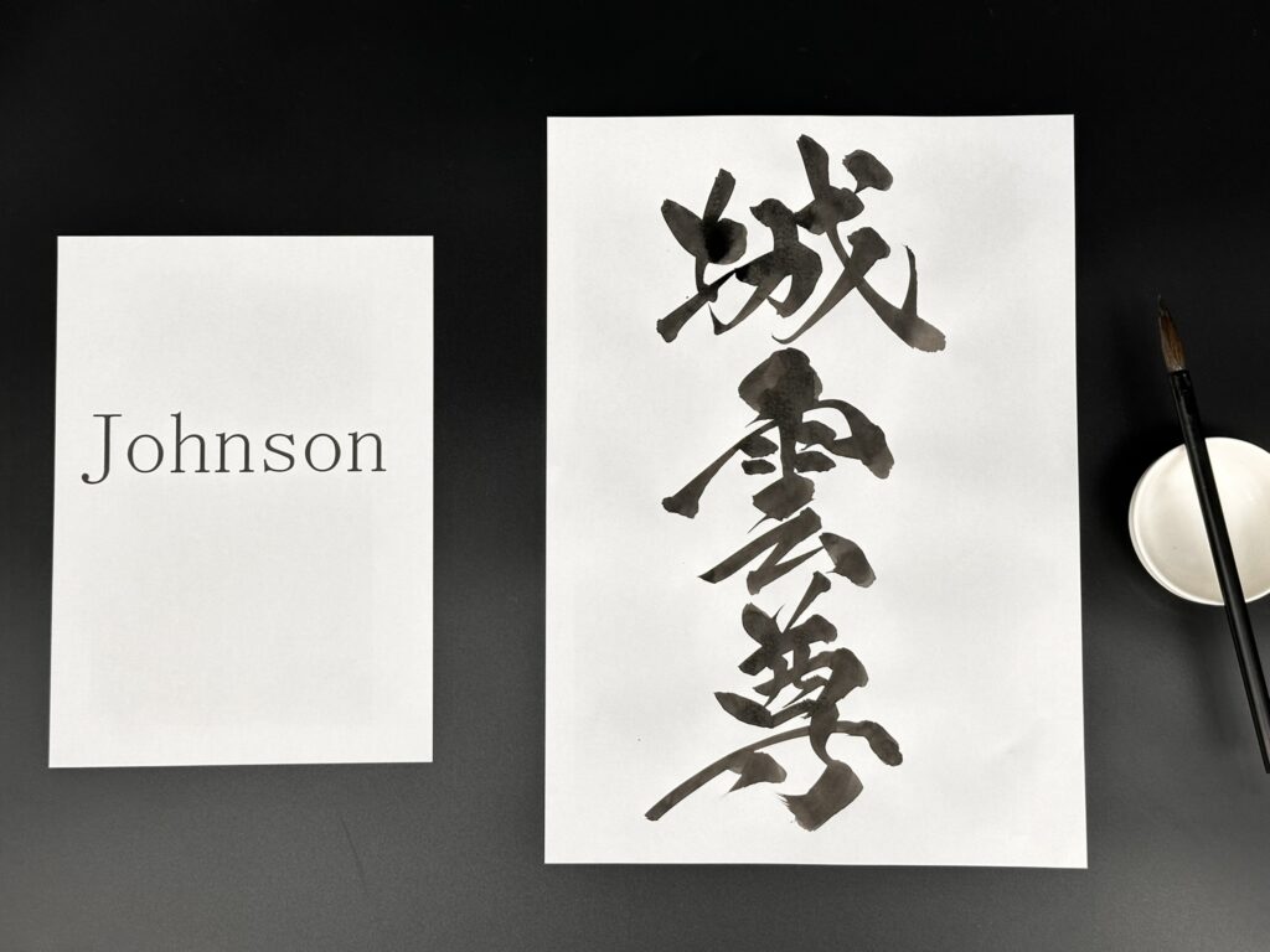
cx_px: 635
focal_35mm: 48
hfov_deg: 39.7
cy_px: 476
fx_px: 1761
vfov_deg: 30.3
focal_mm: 6.86
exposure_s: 1/50
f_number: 1.78
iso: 64
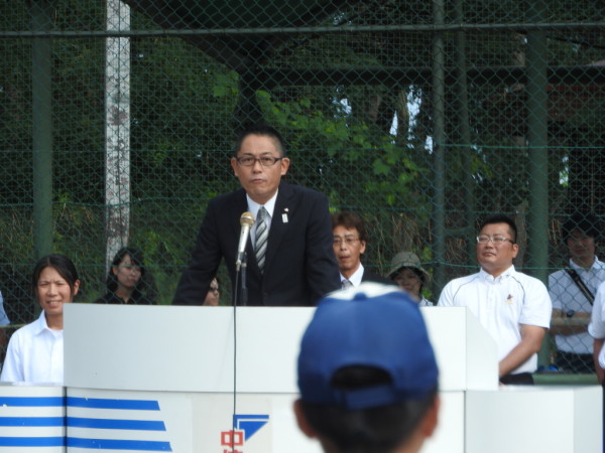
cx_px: 302
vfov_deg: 3.7
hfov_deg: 5.0
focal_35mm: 400
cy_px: 226
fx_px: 6991
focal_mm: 71.7
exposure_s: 1/320
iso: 100
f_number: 5.6
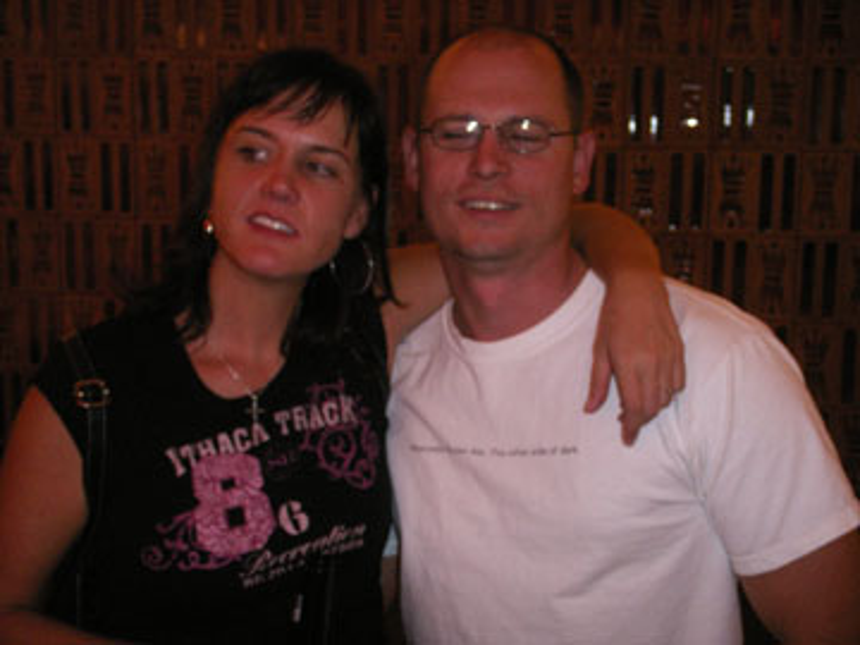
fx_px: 1342
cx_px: 430
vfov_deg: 27.0
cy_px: 322
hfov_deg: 35.5
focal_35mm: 54
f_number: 3.5
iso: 160
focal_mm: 11.5
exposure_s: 1/40
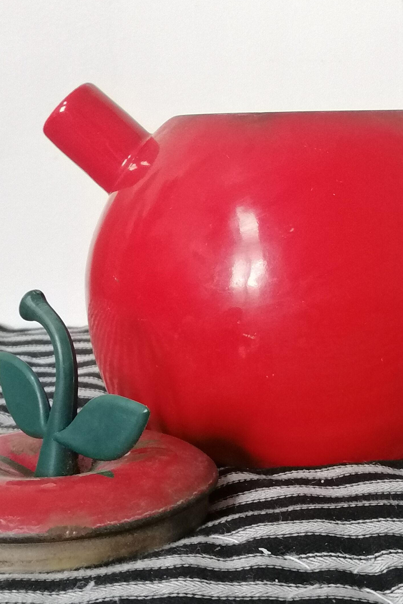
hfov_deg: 19.6
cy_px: 185
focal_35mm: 69
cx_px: 282
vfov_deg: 29.0
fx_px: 1158
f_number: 1.8
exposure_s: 1/20
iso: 500
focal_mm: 4.75
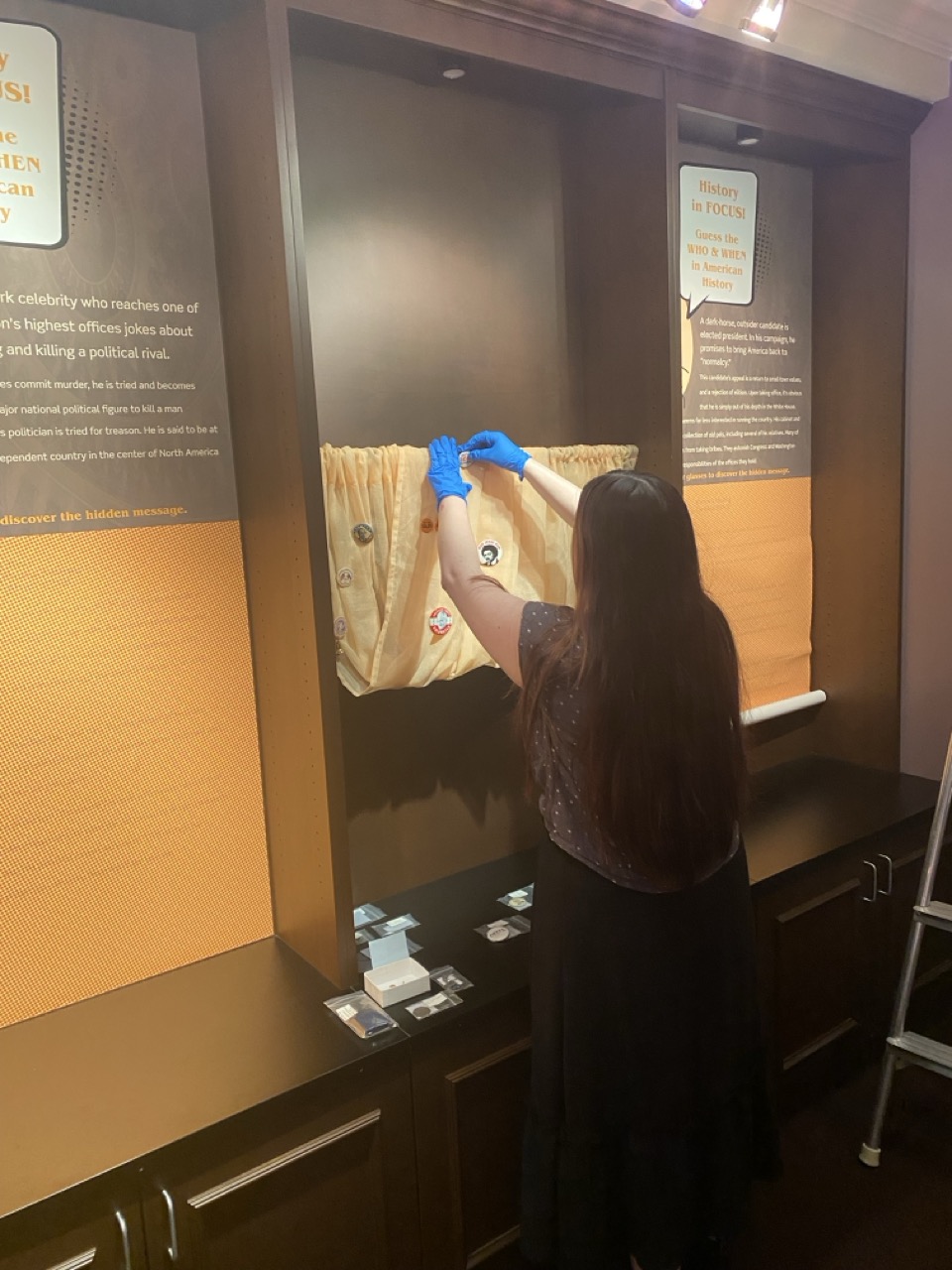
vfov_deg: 67.3
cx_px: 476
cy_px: 635
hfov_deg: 53.1
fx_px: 953
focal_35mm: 26
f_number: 1.8
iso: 400
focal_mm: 4.25
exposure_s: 1/60
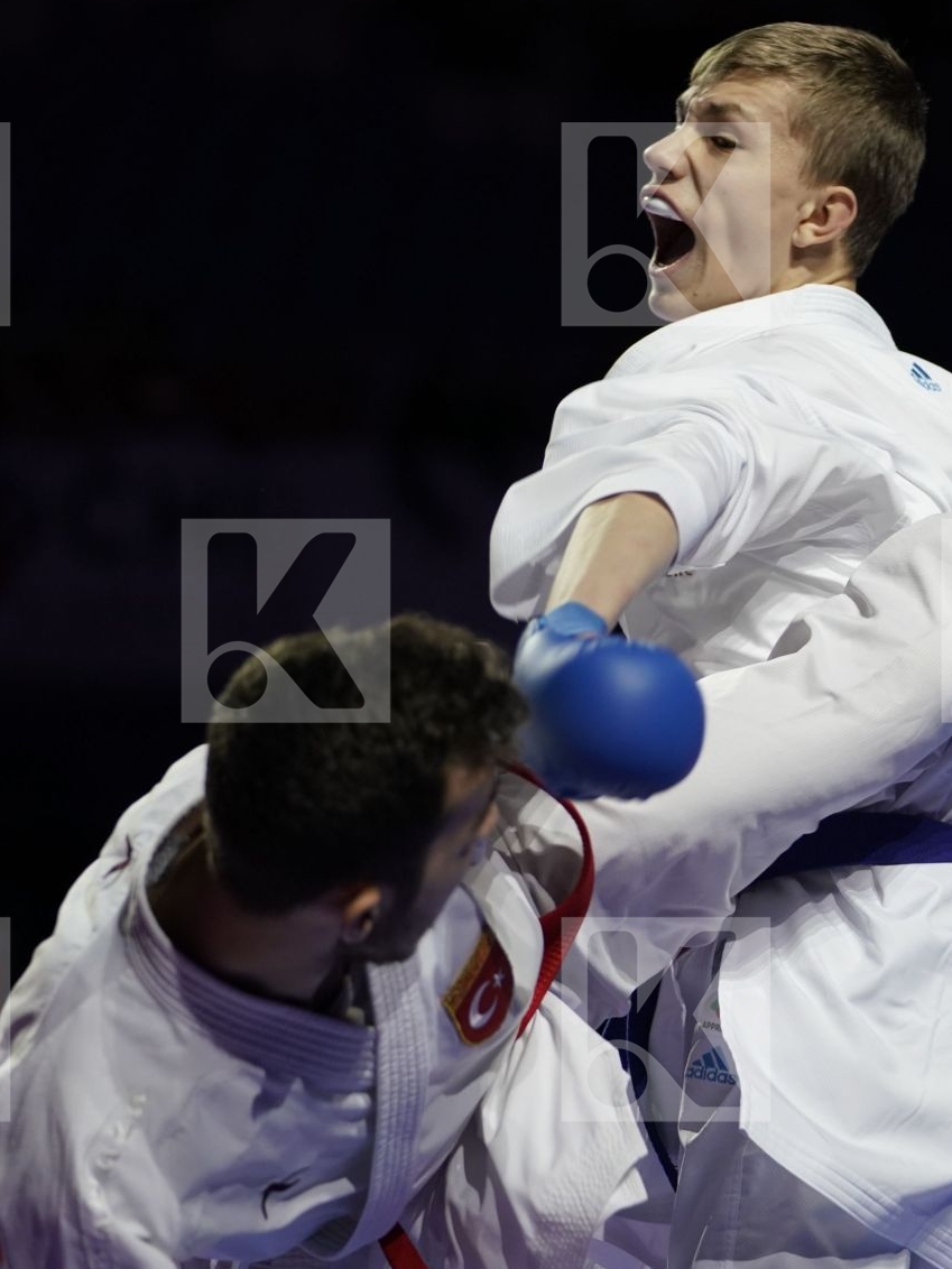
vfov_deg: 10.7
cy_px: 621
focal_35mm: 185
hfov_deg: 8.0
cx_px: 666
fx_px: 6784
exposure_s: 1/1000
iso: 1600
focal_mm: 121
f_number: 2.8
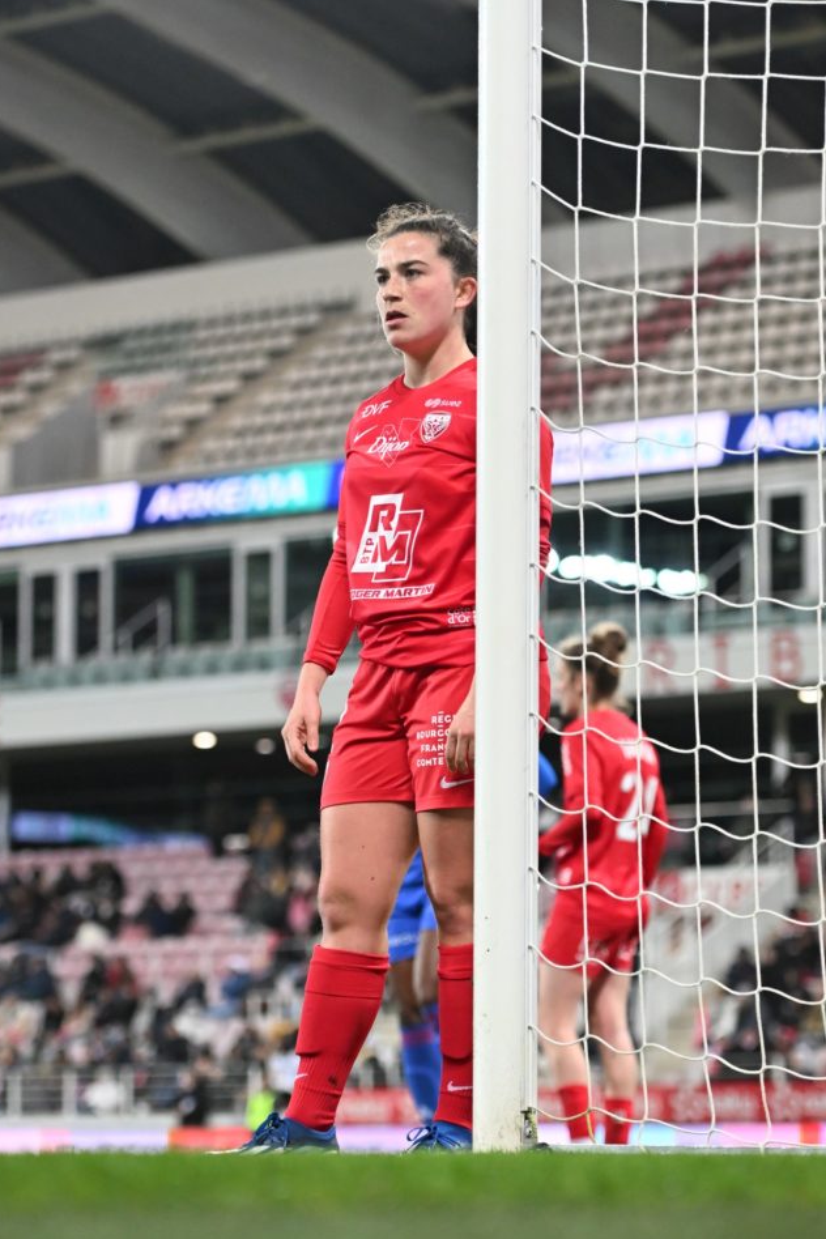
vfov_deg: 13.8
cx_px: 395
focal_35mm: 149
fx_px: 5128
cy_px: 626
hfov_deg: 9.2
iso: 2500
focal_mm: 92
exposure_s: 1/1000
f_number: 2.8
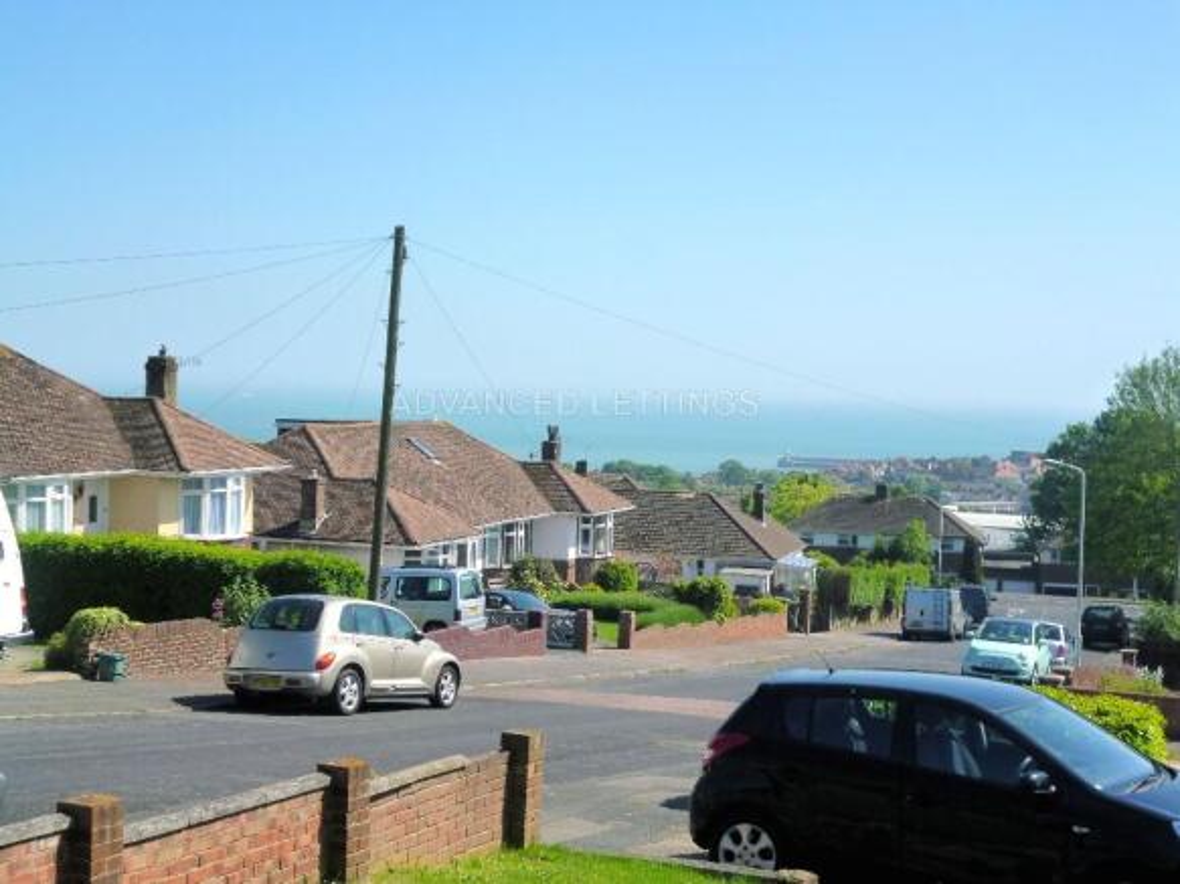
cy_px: 442
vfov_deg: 26.1
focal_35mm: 56
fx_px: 1909
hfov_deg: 34.4
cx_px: 590
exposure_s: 1/100
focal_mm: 10
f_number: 13
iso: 160
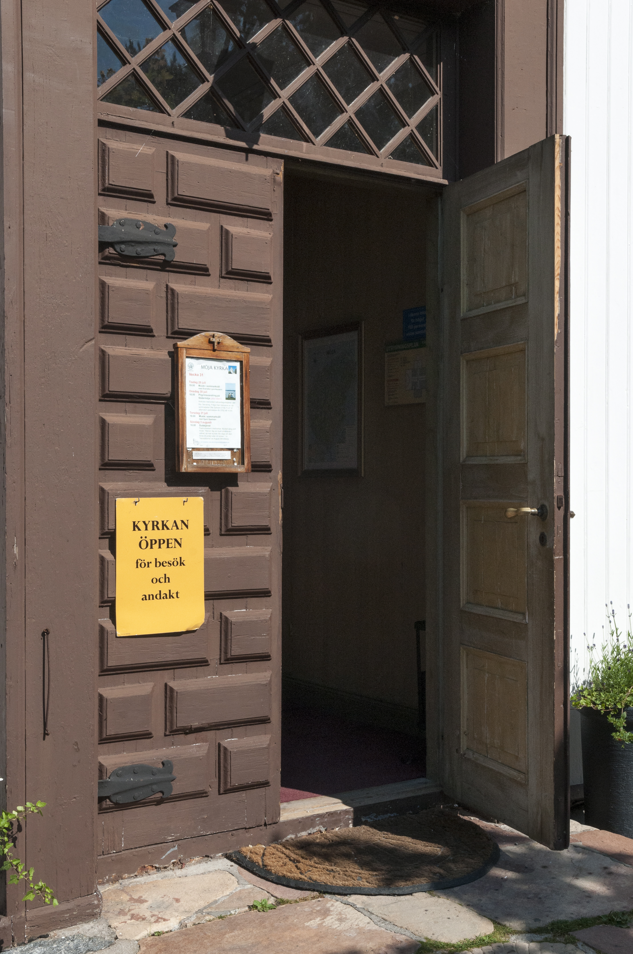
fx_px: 1111
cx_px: 316
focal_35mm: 42
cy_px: 477
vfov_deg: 46.4
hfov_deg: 31.8
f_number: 13
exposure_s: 1/750
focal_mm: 28
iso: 400
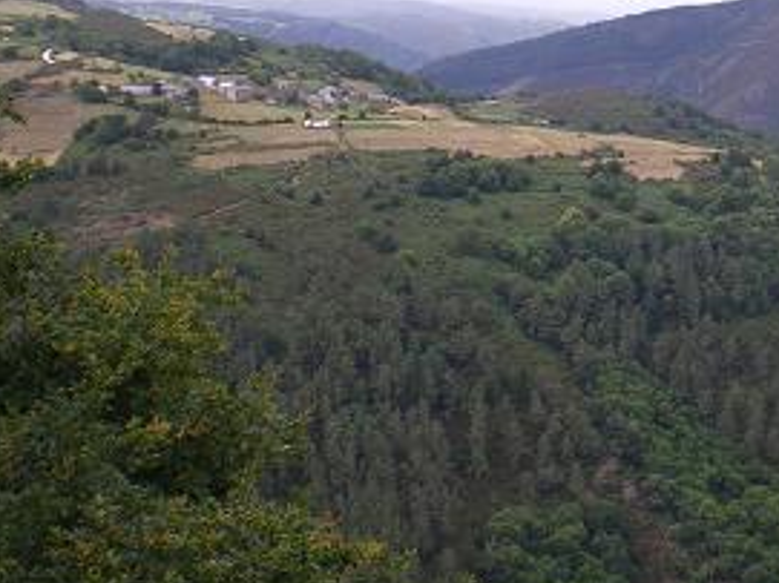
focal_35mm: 74
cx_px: 607
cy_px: 221
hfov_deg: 25.9
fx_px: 1665
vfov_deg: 19.8
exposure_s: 1/100
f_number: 4.6
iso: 64
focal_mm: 6.3
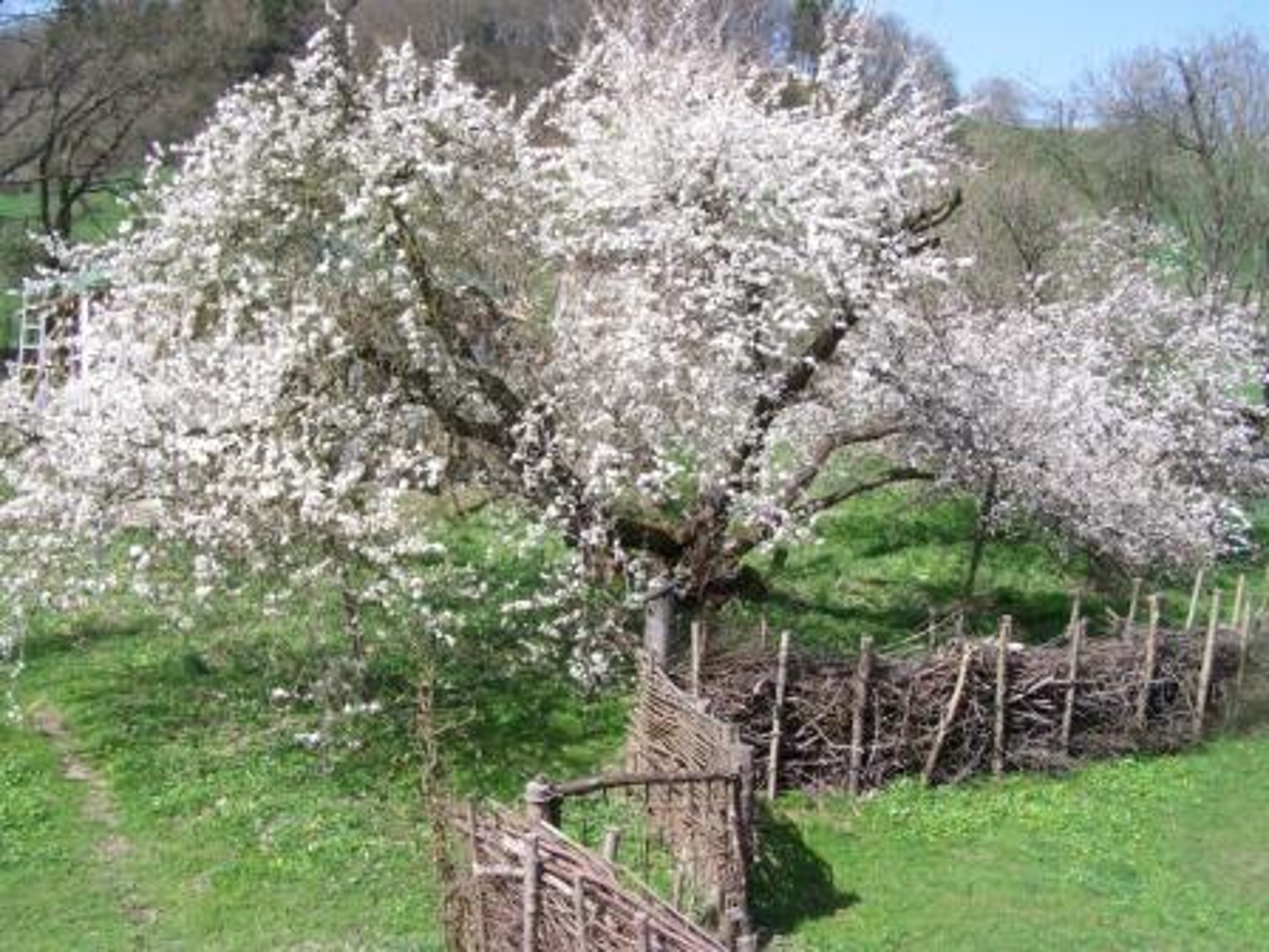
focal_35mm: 38
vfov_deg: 37.7
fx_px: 1393
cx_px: 634
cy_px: 476
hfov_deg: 49.0
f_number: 4
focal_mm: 6.3
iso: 64
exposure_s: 1/320
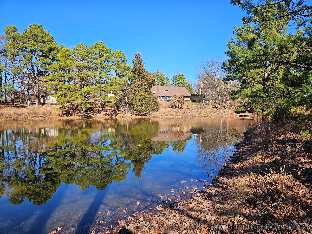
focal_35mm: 23
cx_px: 156
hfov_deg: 73.9
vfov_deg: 58.9
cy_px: 117
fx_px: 207
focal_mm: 5.4
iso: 25
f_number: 1.8
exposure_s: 1/1022
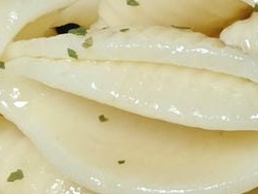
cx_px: 202
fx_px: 819
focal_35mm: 110
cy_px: 126
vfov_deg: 13.4
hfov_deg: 17.8
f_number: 1.8
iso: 80
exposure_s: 1/120
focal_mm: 2.03
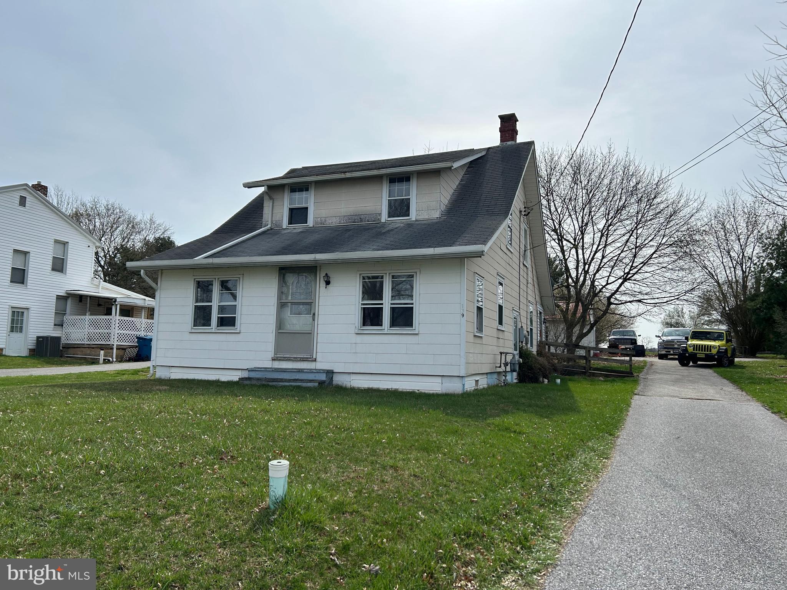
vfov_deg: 53.1
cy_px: 295
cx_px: 394
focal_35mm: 26
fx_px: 591
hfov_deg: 67.3
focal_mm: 5.7
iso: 50
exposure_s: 1/10309
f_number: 1.5
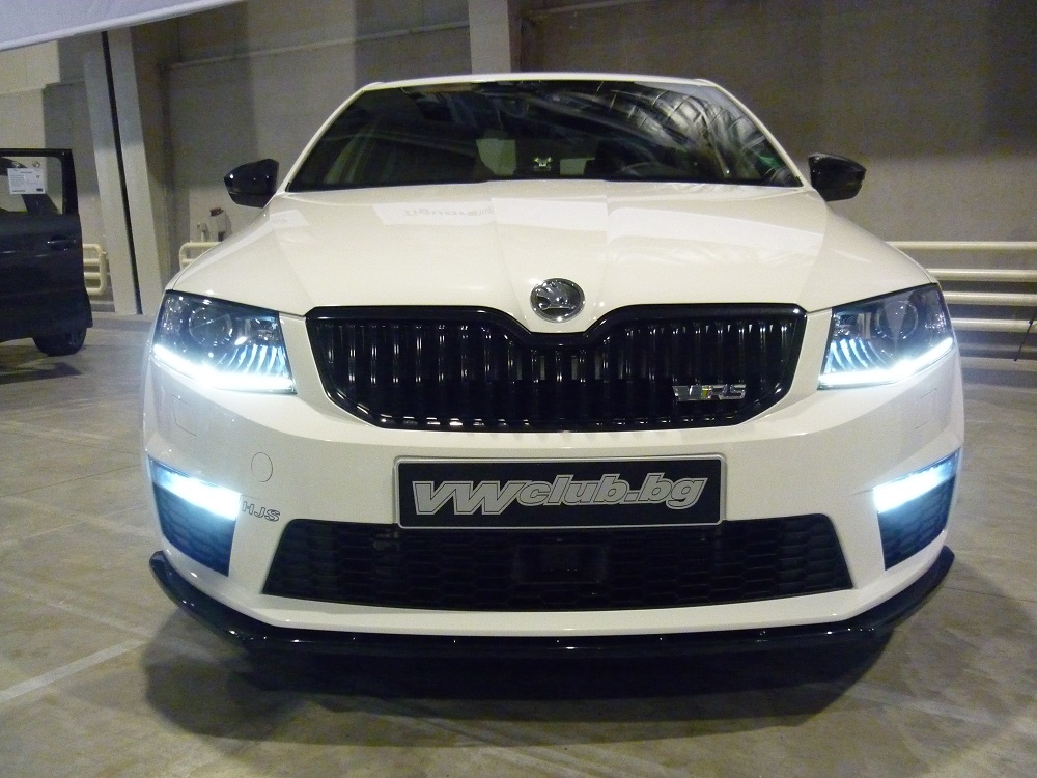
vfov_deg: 42.9
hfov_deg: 55.4
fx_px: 989
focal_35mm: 33
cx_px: 518
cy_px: 389
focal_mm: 5.5
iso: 800
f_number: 2.8
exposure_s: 1/50
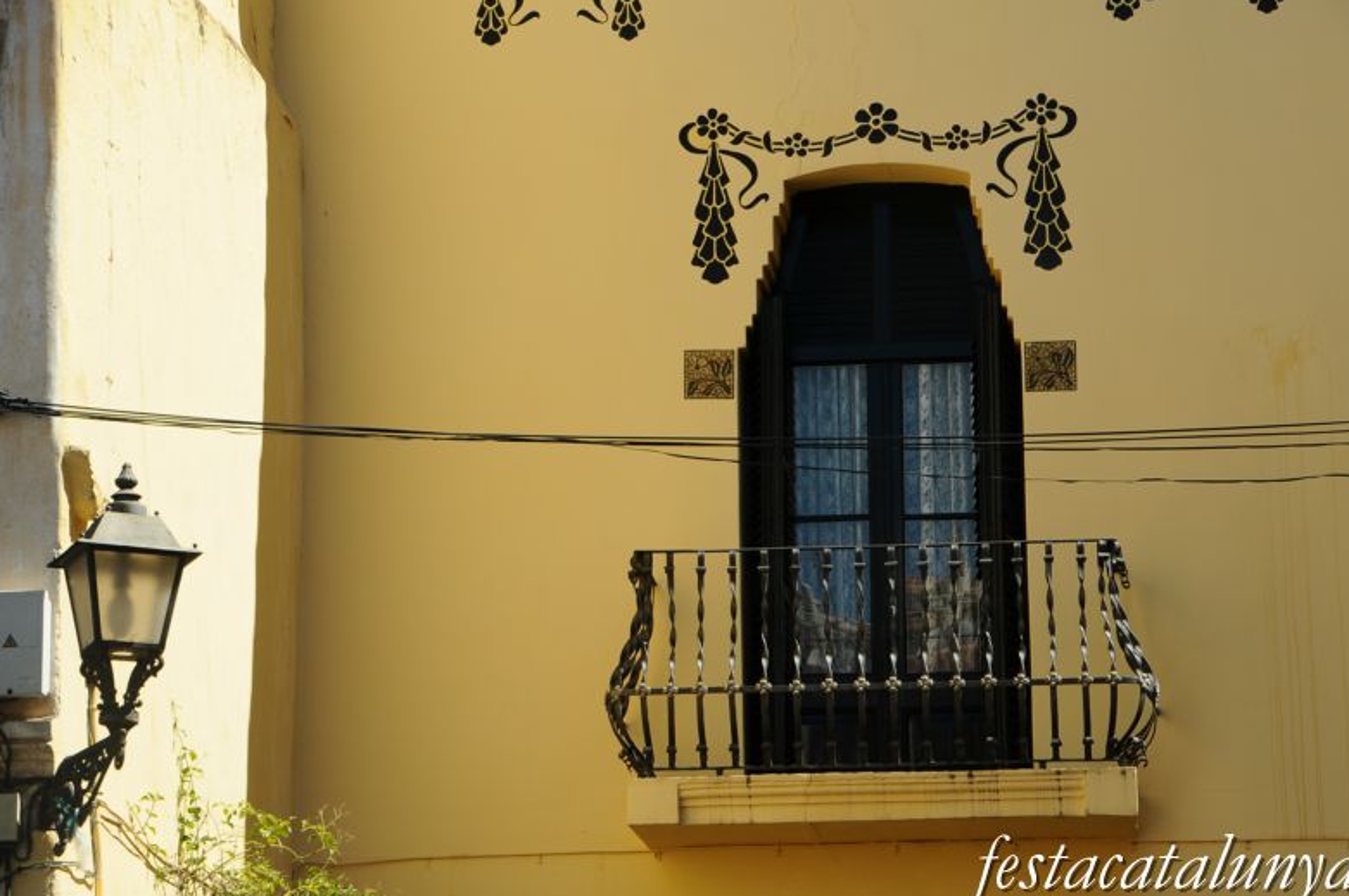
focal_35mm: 215
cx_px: 677
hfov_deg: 9.6
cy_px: 455
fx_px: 8048
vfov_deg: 6.4
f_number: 10
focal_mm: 140
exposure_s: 1/400
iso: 200
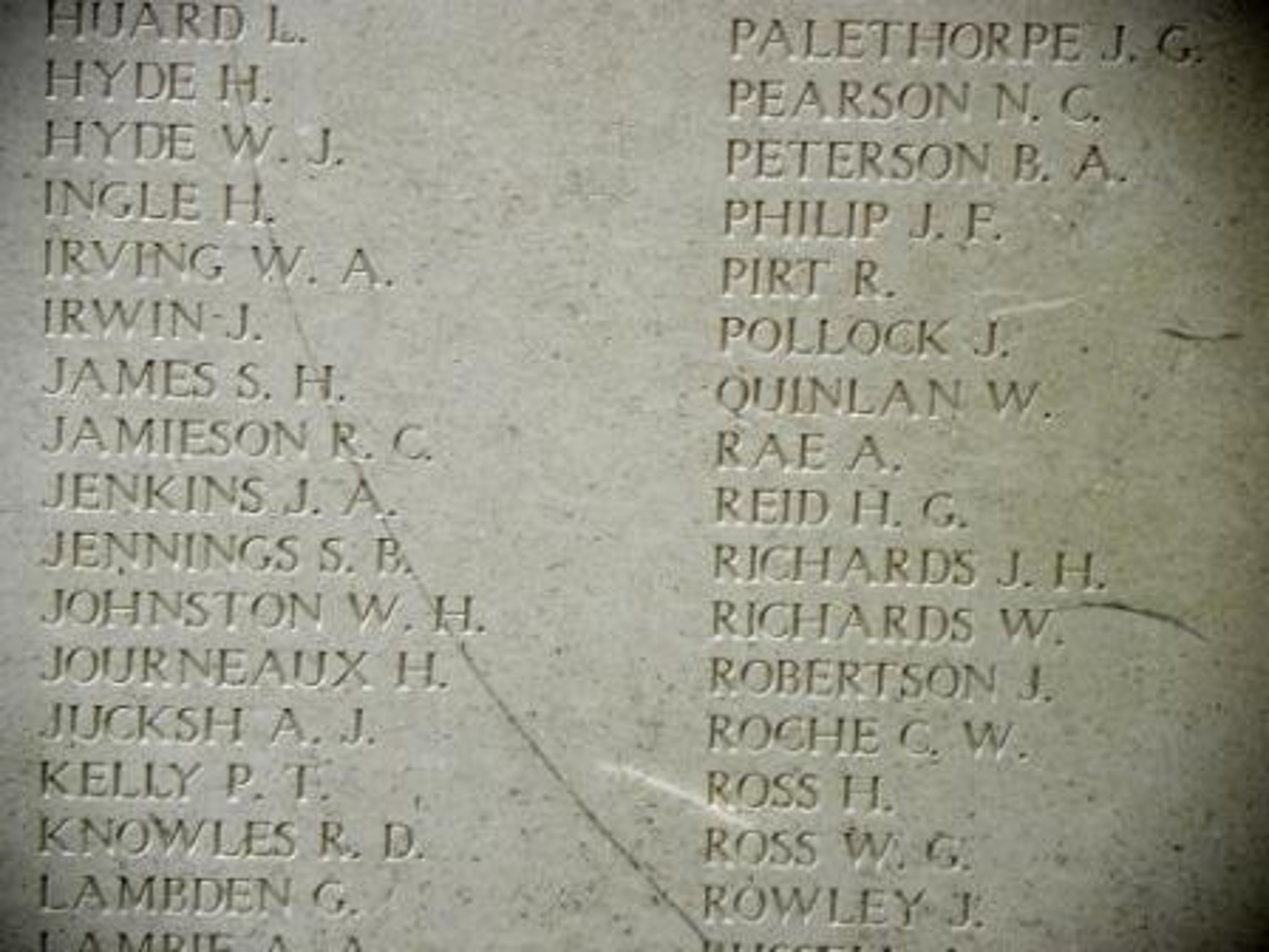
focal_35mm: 291
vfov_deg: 5.1
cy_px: 476
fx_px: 10668
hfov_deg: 6.8
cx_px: 634
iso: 163
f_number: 4.5
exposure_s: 1/72.4
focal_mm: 51.8
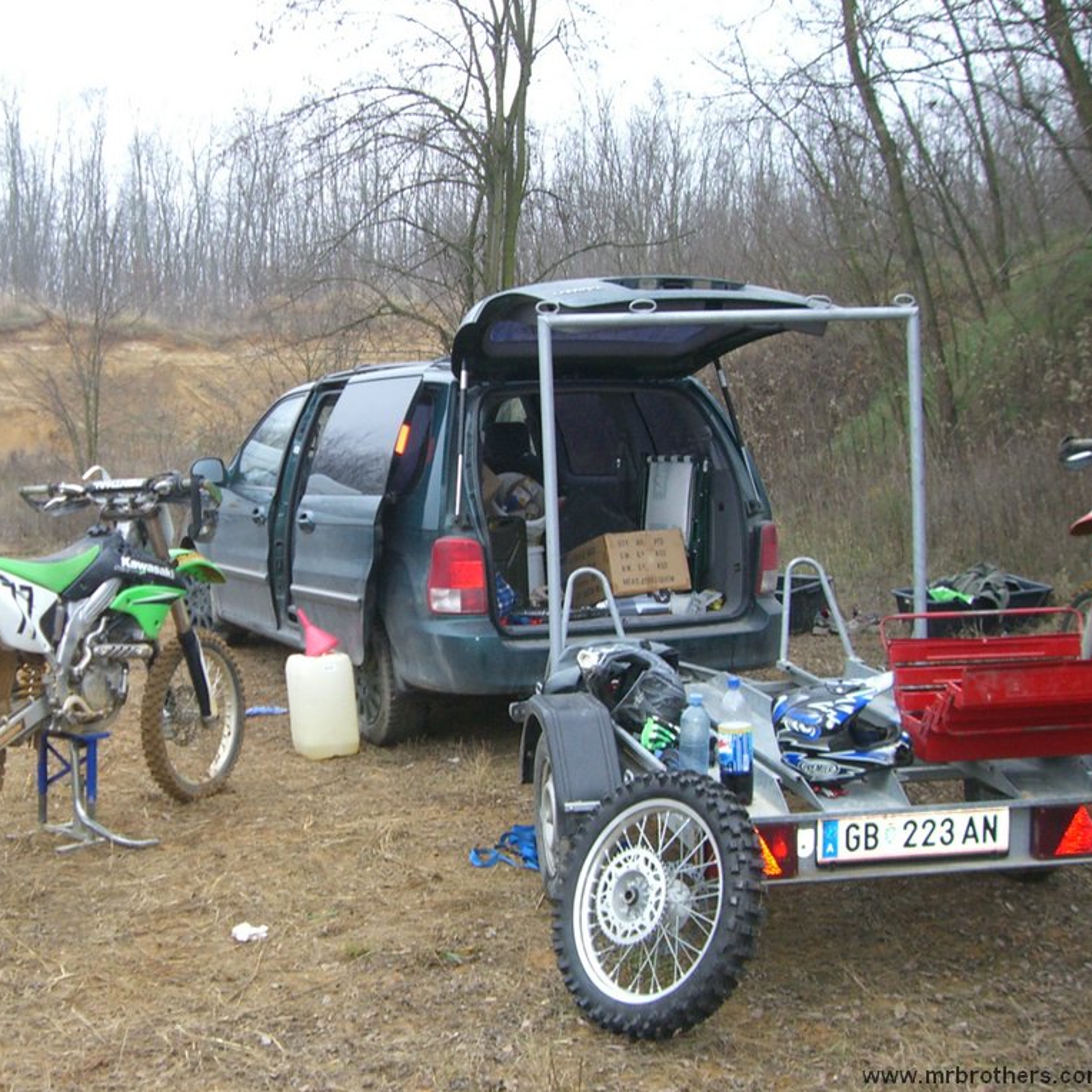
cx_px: 382
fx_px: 1606
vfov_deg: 37.6
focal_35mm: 45
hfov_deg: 37.2
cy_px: 547
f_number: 2.7
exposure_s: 1/80
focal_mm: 6.2
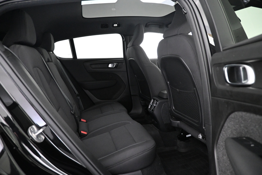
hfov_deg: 73.7
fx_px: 175
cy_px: 88
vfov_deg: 53.1
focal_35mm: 24
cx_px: 131
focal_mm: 16
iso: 4000
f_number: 3.5
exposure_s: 1/25
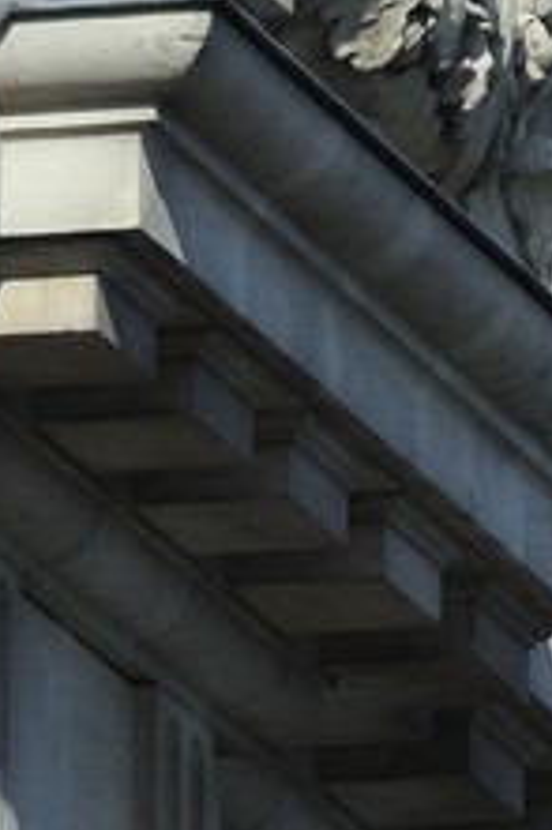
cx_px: 1596
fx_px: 29184
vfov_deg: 1.6
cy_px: -462
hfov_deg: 1.1
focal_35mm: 1267
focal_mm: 175
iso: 200
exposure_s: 1/250
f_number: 13
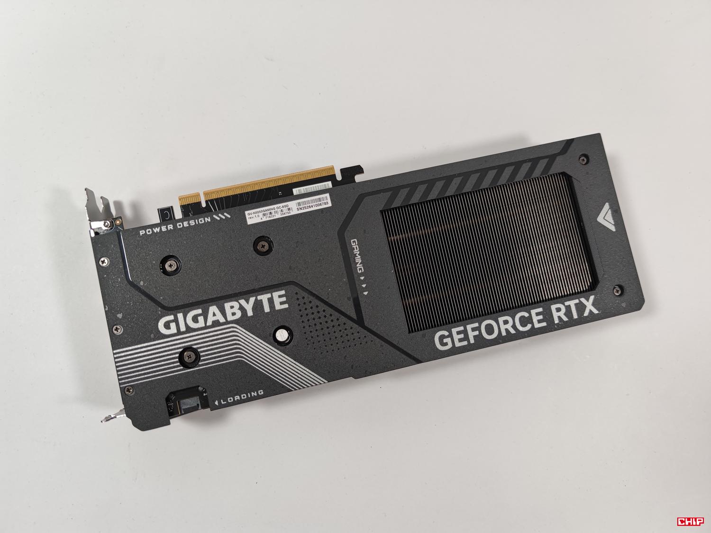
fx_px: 513
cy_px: 266
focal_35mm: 25
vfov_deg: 54.9
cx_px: 356
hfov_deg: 69.4
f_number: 1.85
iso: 75
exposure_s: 1/100
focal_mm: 6.78
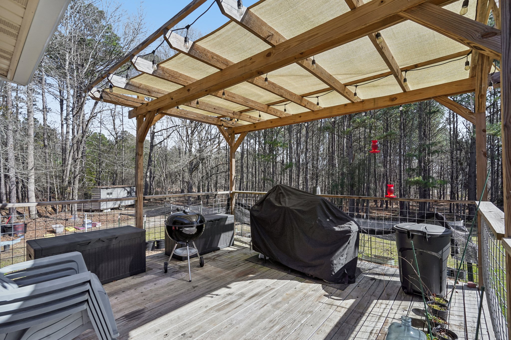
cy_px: 170
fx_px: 227
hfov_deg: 96.7
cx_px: 256
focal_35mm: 16
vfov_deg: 73.7
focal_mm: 16
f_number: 8
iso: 100
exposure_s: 1/250
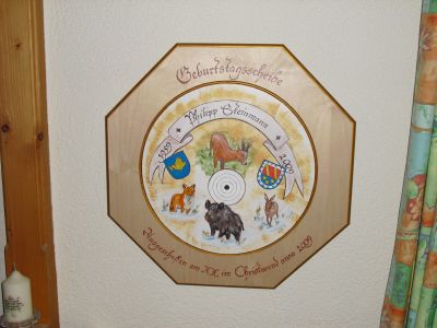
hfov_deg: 42.9
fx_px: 555
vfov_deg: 32.9
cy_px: 164
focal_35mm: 44
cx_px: 218
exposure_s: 1/60
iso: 100
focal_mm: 7.7
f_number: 3.4
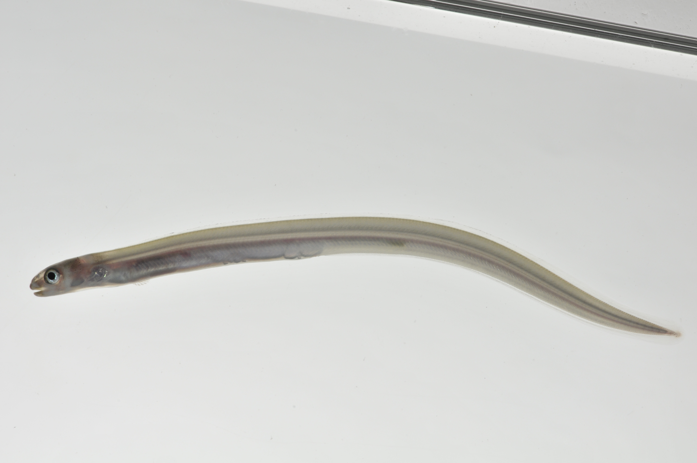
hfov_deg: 13.1
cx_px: 348
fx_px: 3046
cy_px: 232
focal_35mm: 158
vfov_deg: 8.7
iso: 200
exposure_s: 1/60
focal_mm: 105
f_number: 25
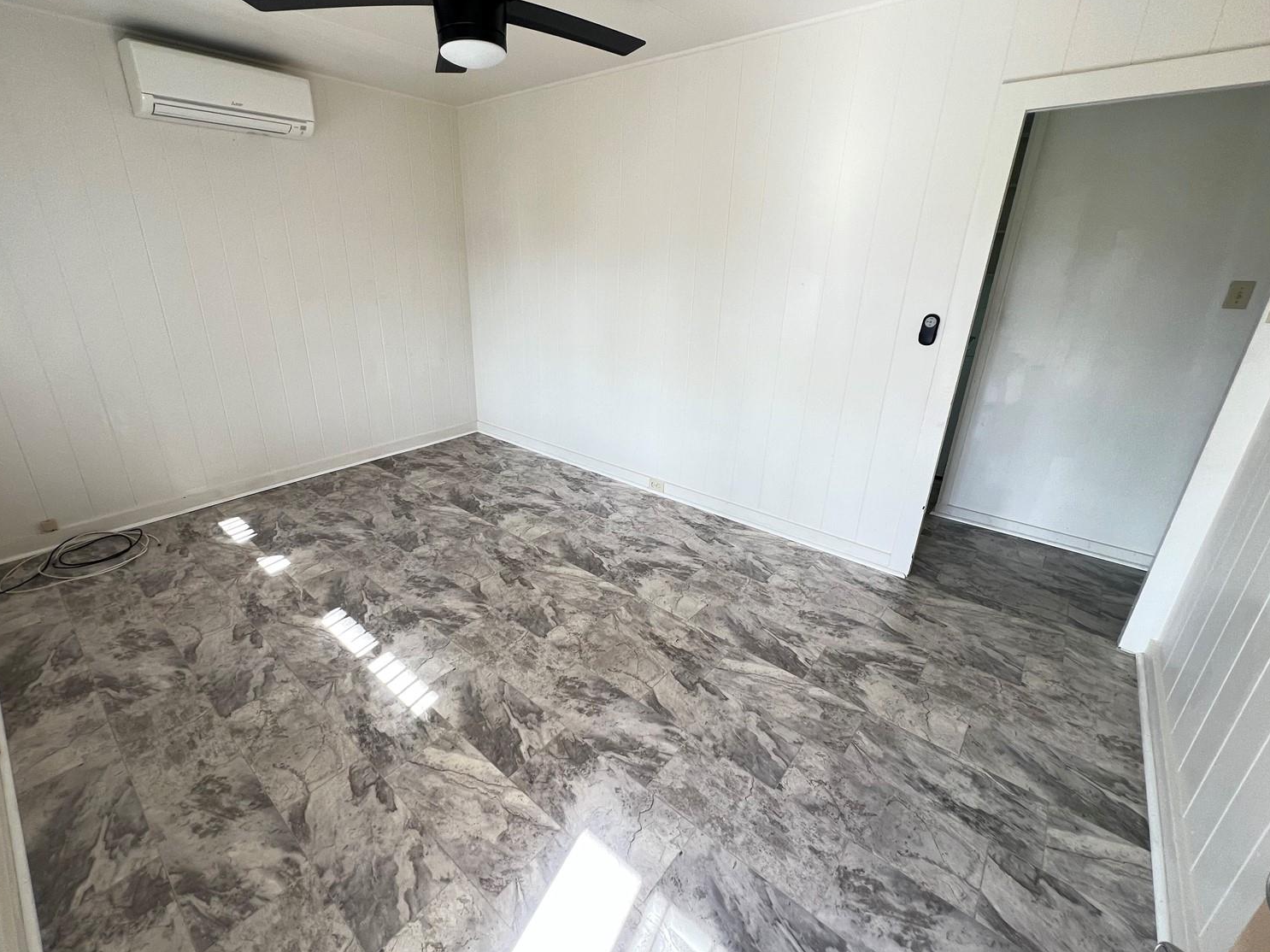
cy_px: 461
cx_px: 591
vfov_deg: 85.6
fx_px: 514
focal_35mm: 14
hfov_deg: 101.9
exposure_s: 1/99
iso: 64
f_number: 1.8
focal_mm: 1.57
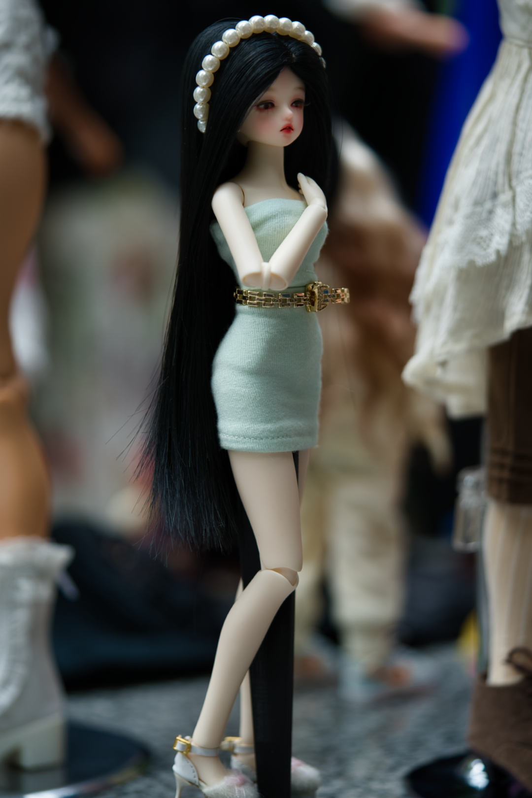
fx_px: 1995
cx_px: 266
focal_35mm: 90
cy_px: 399
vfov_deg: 22.6
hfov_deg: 15.2
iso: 100
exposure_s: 1/200
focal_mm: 90
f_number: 2.8
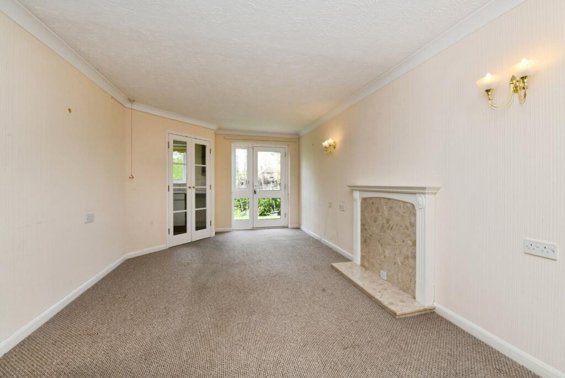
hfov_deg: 104.2
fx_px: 220
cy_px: 189
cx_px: 282
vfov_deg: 81.3
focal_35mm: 14
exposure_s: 1/60
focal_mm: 14
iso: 640
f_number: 13
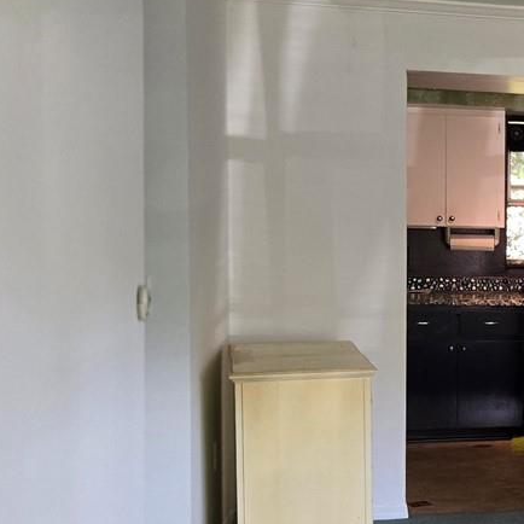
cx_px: 746
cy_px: 324
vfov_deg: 23.0
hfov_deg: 20.3
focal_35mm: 75
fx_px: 1284
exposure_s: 1/120
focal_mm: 5.4
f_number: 1.8
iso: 160
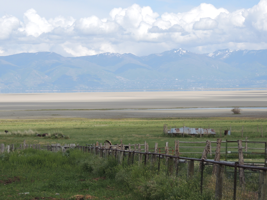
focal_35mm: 120
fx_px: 926
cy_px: 100
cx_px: 134
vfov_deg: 12.3
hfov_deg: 16.4
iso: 100
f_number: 4.2
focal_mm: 21.4
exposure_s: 1/640
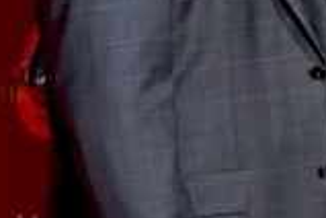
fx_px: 3622
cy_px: -88
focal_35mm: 400
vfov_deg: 3.4
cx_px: 355
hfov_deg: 5.1
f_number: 5.6
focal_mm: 50
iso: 1600
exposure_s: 1/160
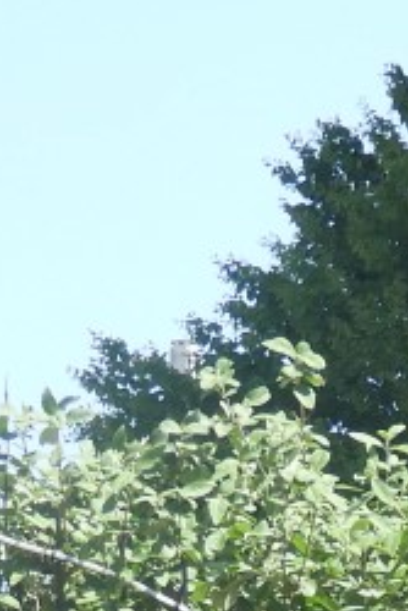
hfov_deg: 3.3
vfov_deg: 4.8
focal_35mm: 419
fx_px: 7113
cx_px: 569
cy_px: 1305
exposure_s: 1/250
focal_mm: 12.5
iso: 100
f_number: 4.5
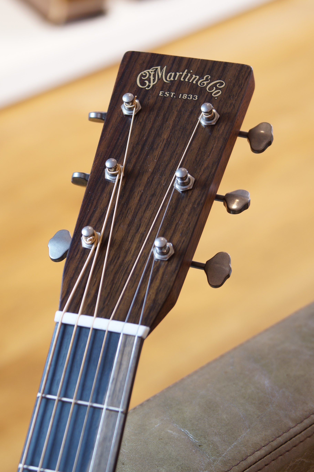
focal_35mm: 105
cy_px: 236
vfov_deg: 19.5
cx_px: 157
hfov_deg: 13.0
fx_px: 1374
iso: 100
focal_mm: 70
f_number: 4.5
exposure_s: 1/5
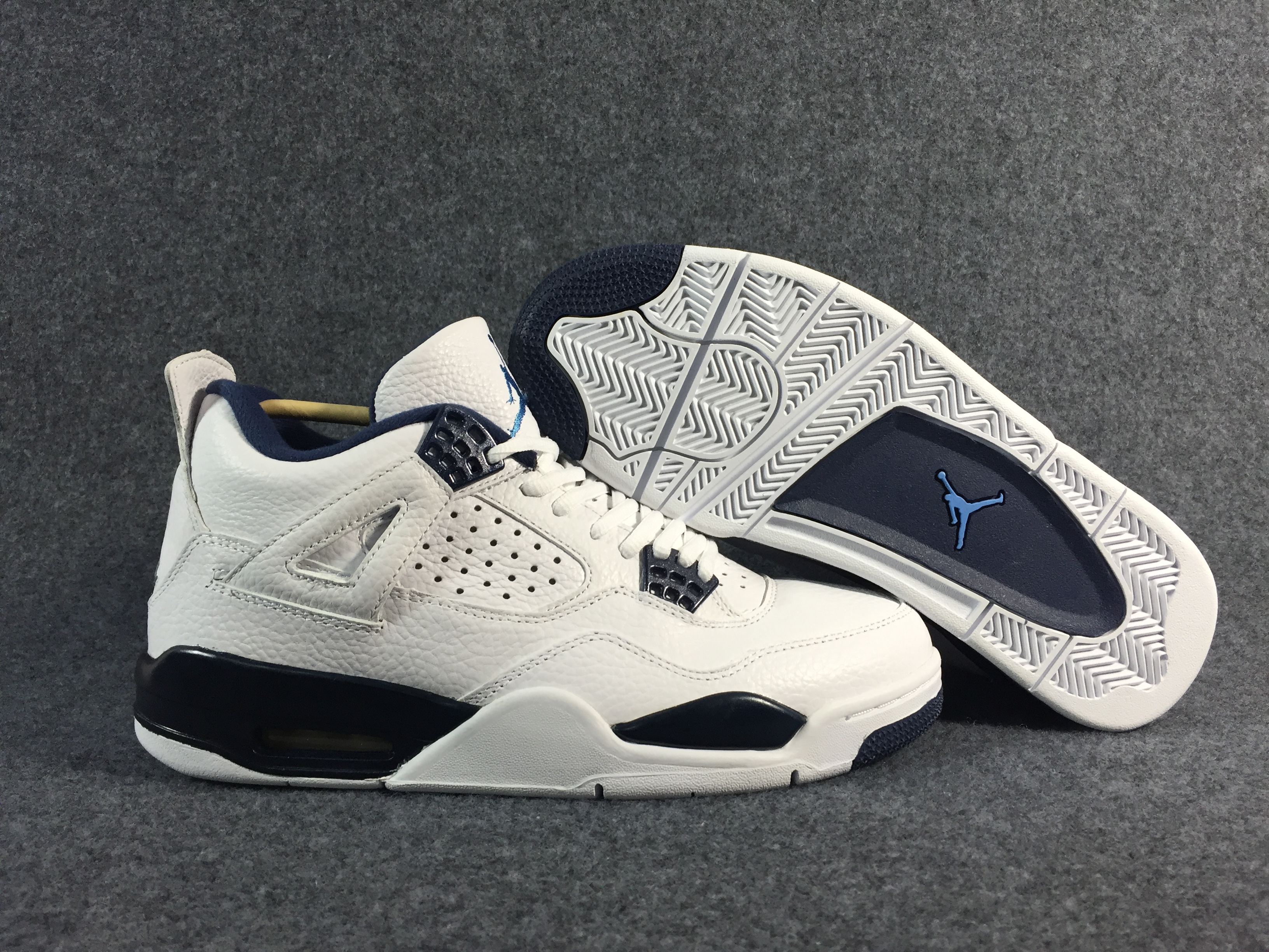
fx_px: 1063
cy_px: 476
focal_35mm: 29
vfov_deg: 48.2
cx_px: 634
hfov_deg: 61.7
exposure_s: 1/33
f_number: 2.2
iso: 32
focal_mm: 4.15
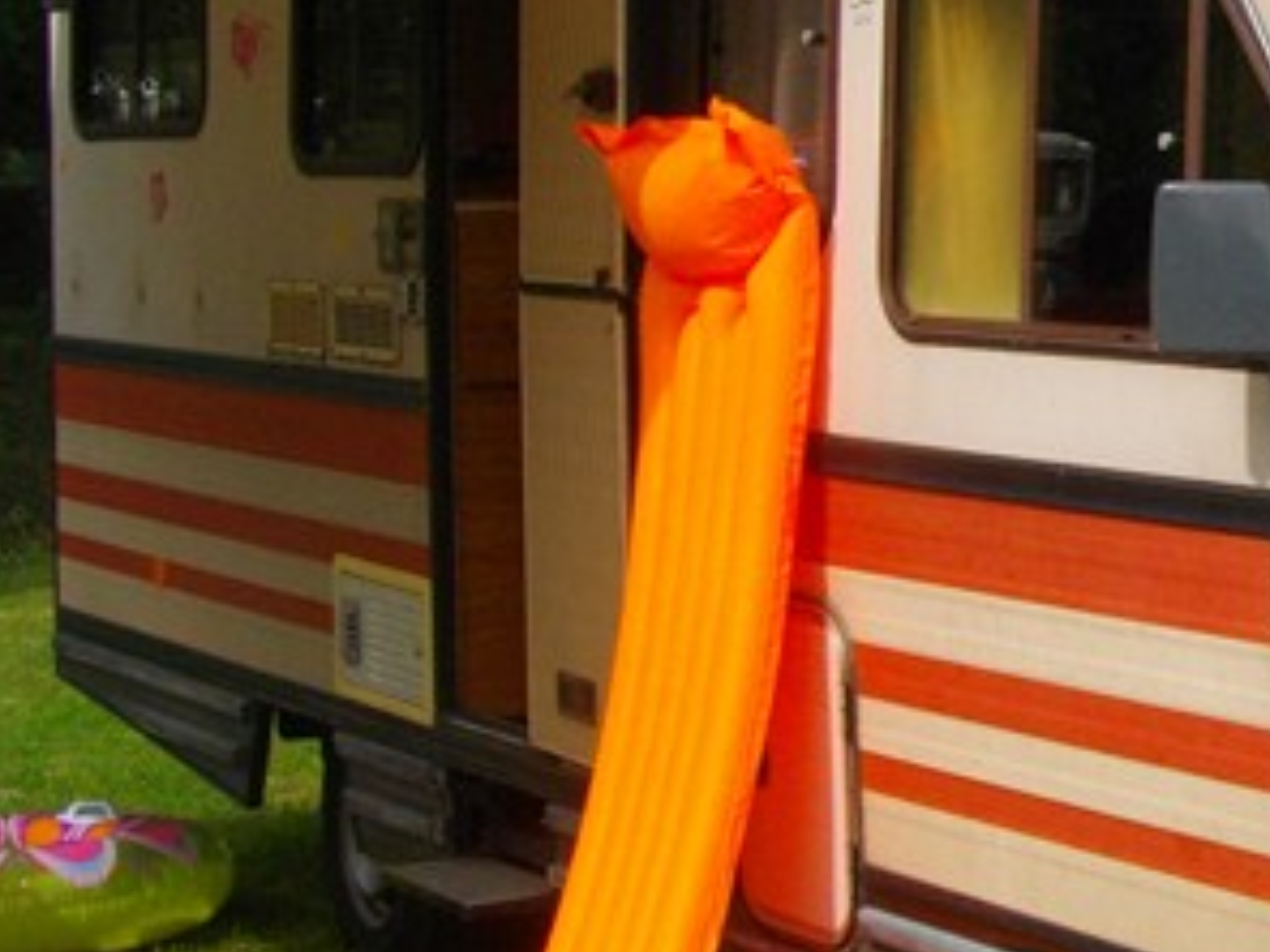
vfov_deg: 13.7
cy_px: 390
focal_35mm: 108
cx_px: 1570
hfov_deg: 17.3
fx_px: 3962
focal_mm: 7.1
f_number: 6.3
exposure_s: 1/320
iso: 100
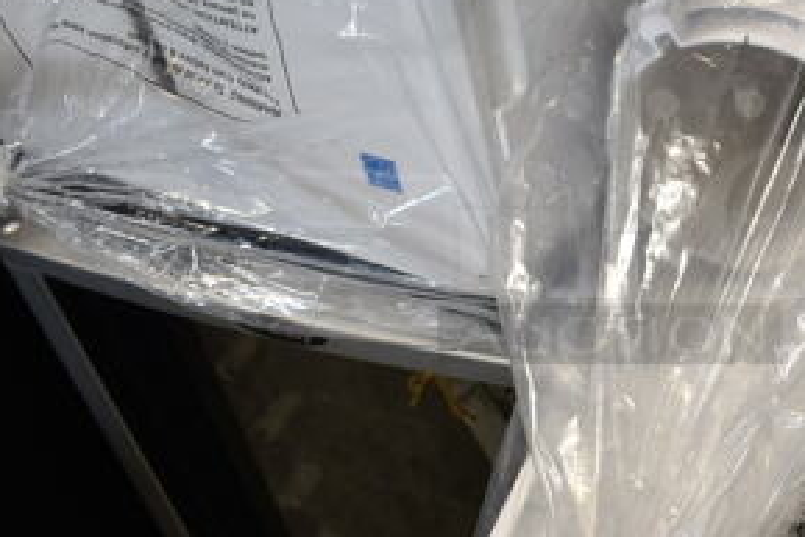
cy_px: 217
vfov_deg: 23.8
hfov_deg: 32.9
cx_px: 749
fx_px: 1275
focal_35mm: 57
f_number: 3.5
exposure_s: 1/30
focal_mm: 18
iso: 180
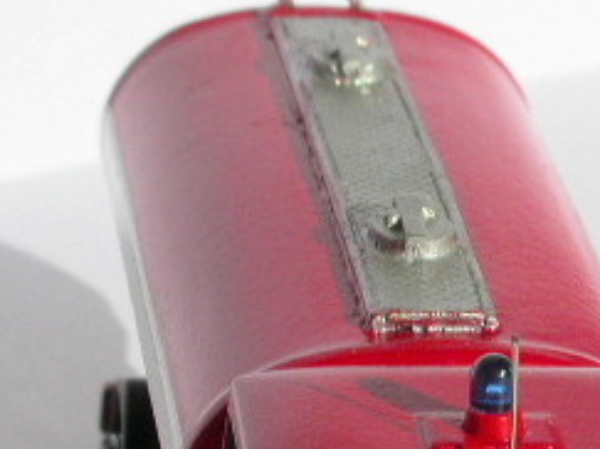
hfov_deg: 7.8
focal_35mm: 254
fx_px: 4400
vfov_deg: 5.8
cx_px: 560
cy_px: 511
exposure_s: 1/534
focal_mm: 22.8
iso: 100
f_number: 9.4
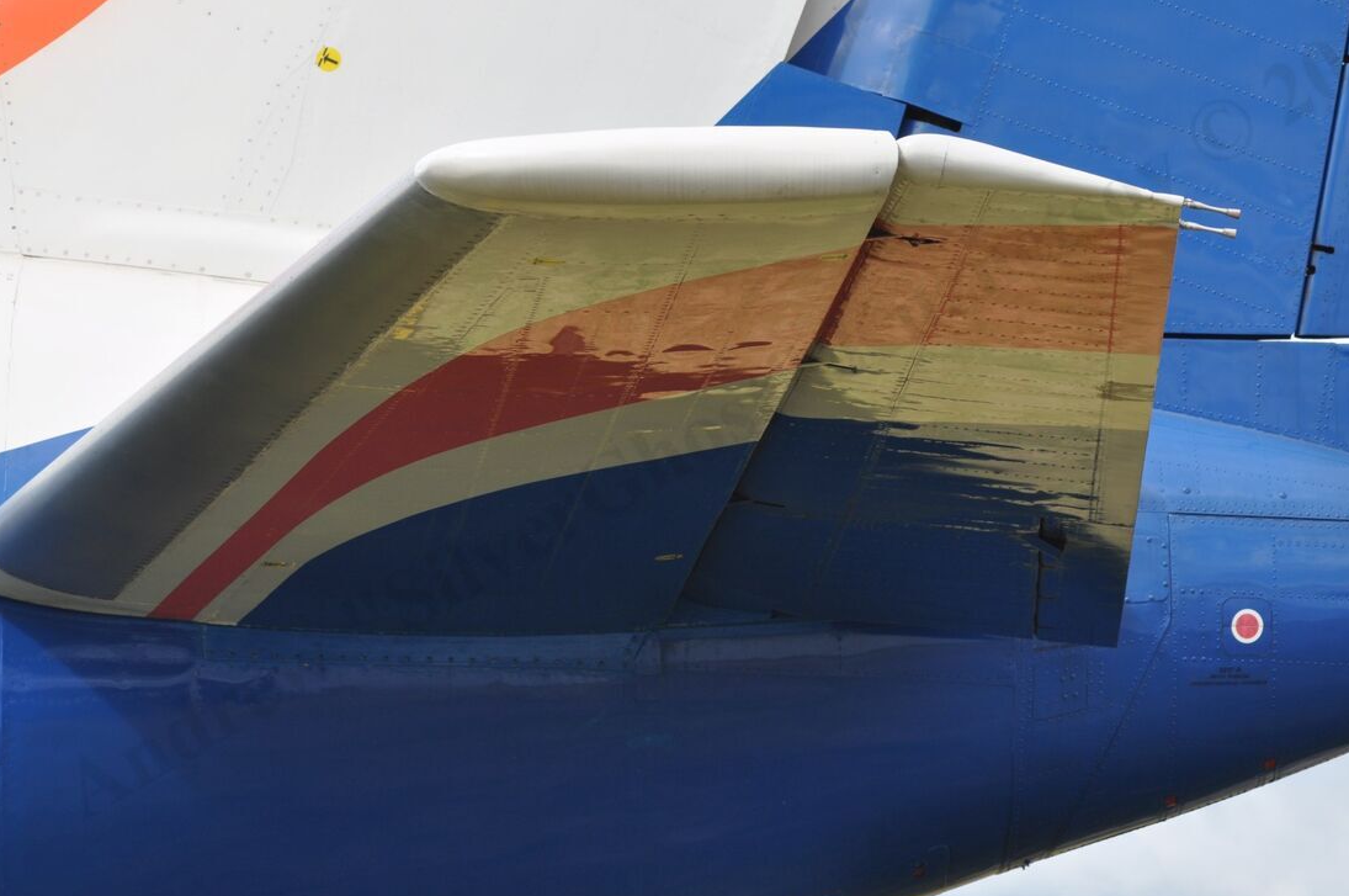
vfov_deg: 8.2
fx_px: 6234
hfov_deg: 12.3
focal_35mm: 167
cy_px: 403
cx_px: 743
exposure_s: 1/250
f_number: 8
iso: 200
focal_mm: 95
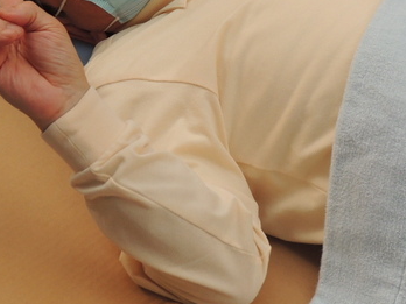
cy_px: 48
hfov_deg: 15.9
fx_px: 1454
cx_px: 184
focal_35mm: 124
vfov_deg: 11.9
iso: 100
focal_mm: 7.1
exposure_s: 1/60
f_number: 3.3
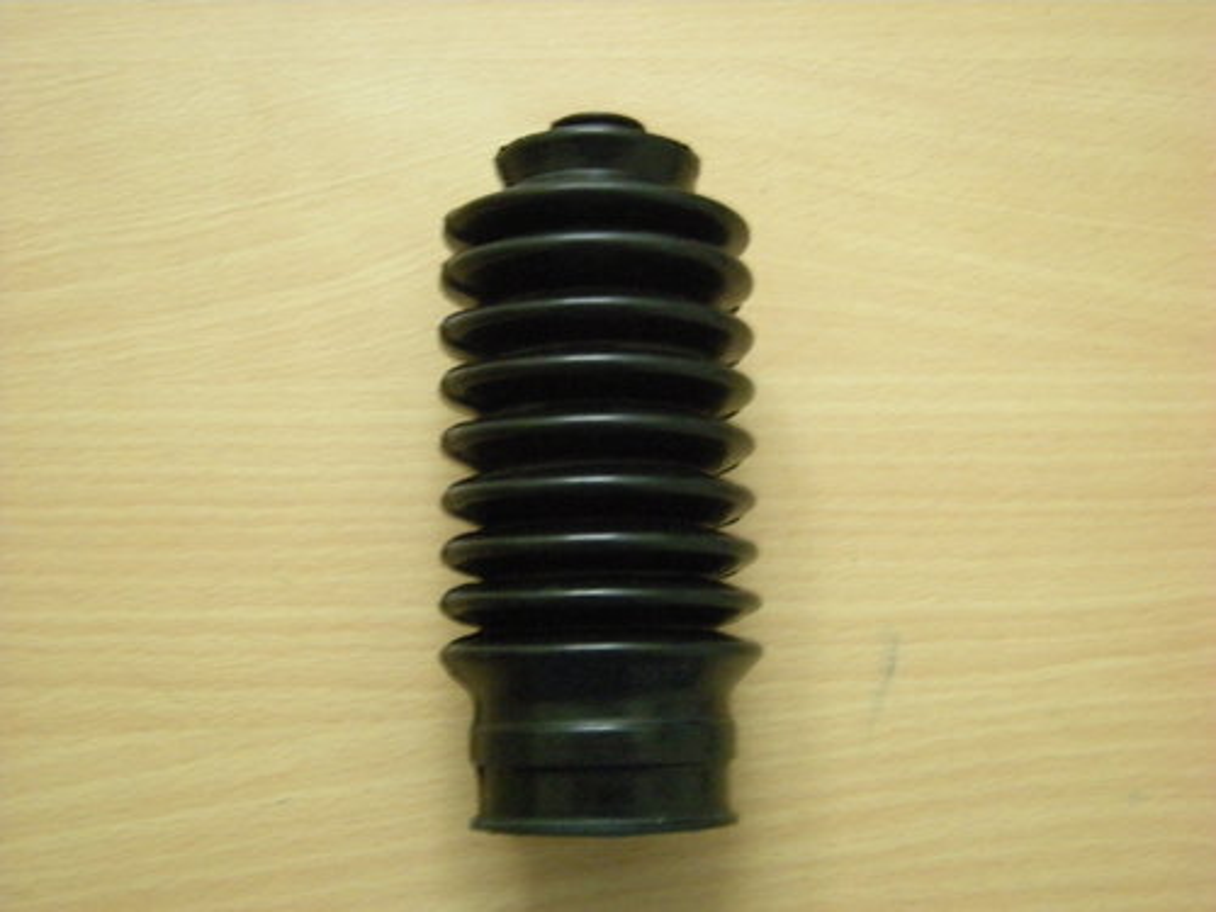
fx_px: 1581
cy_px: 456
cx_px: 608
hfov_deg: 42.1
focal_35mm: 45
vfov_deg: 32.2
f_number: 3.5
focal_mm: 7.5
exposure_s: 1/6.2
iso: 800
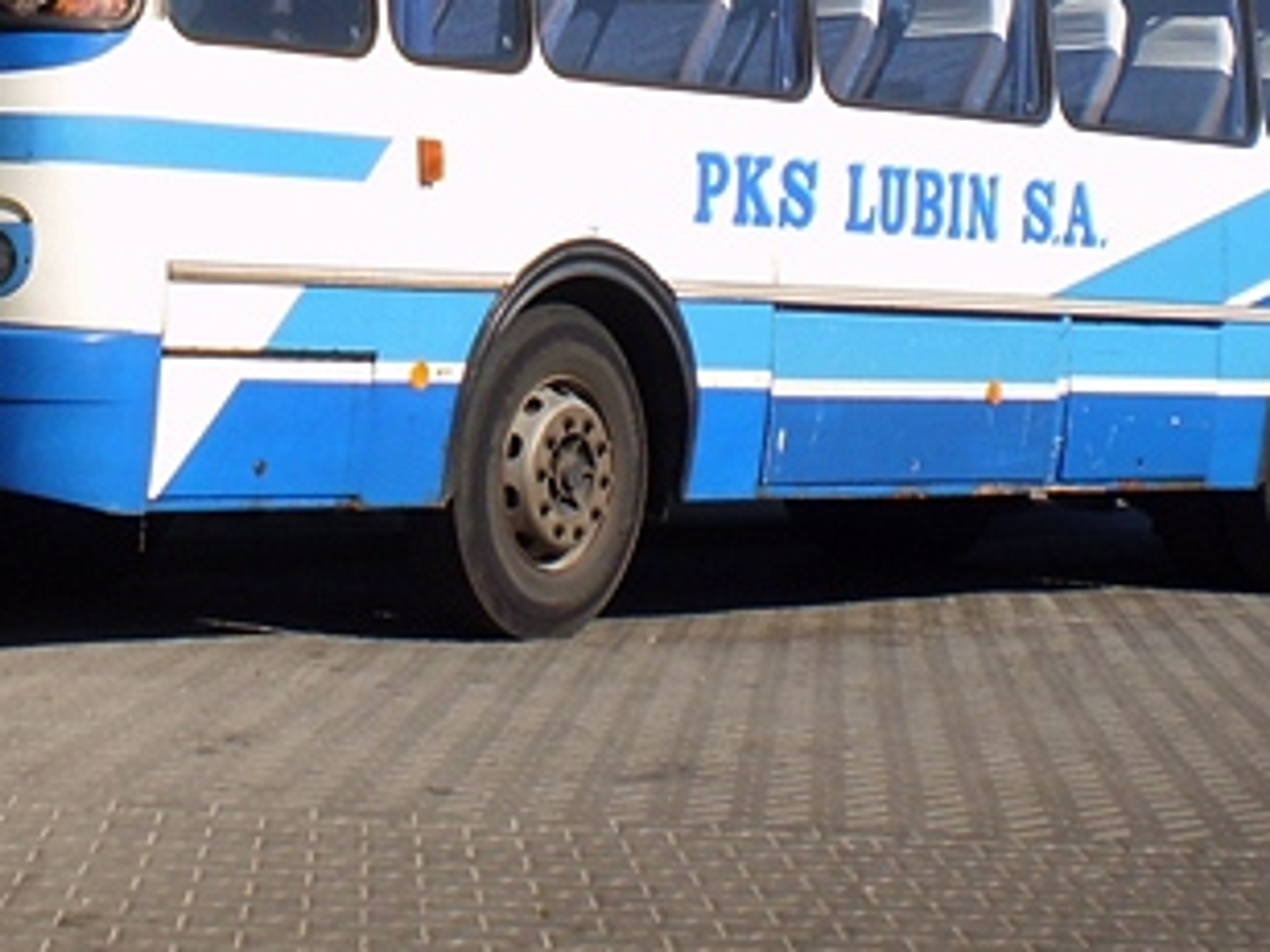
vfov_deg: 13.3
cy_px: -99
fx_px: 3999
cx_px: 441
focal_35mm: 109
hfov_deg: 18.0
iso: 64
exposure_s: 1/500
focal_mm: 7.4
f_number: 4.9
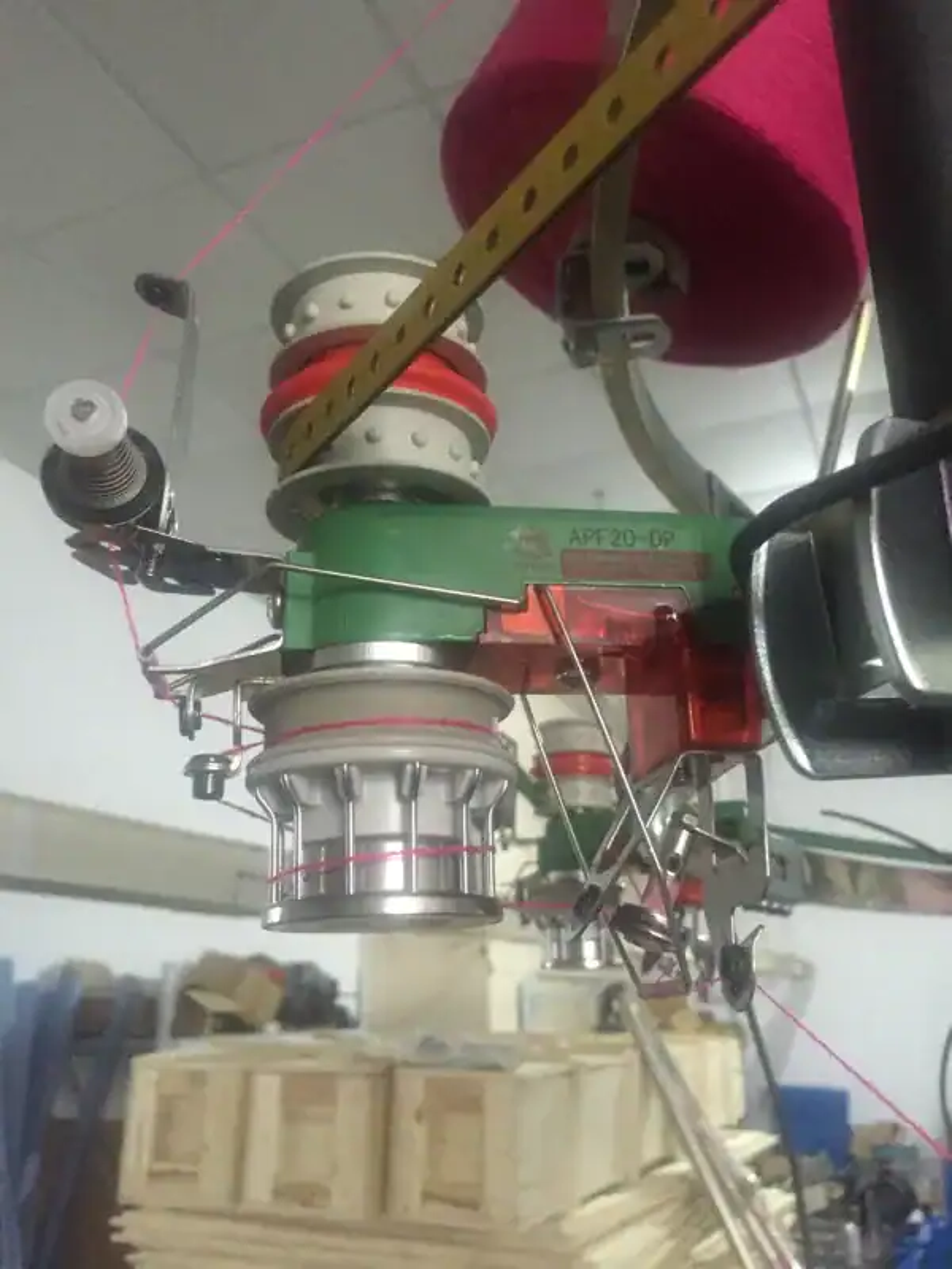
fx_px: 1063
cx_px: 476
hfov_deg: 48.2
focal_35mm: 29
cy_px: 634
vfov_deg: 61.7
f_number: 2.2
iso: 320
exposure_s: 1/17
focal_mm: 4.15
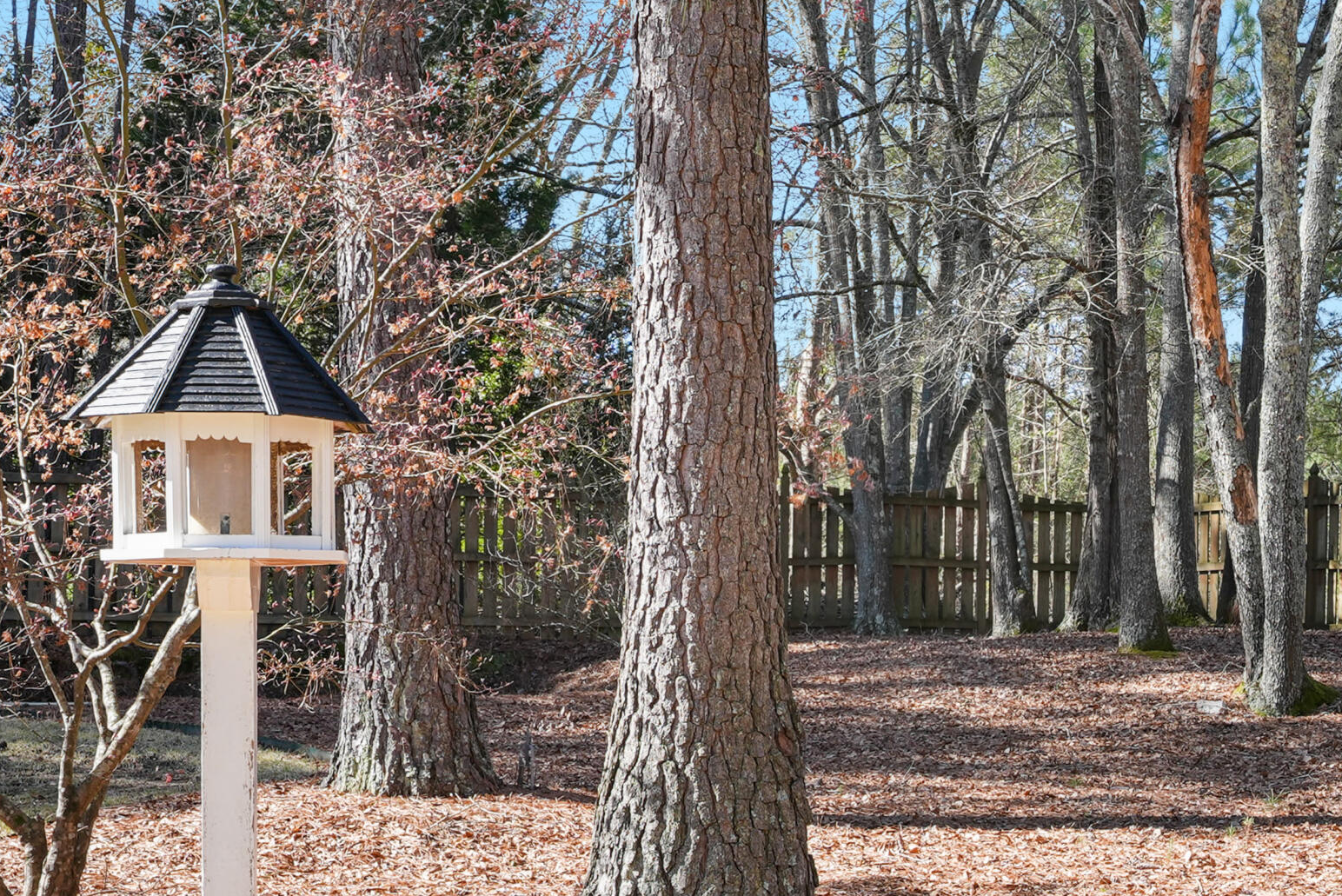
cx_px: 1025
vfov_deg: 19.9
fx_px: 2536
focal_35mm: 68
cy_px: 690
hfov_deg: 29.1
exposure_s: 1/40
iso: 500
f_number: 10
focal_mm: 35
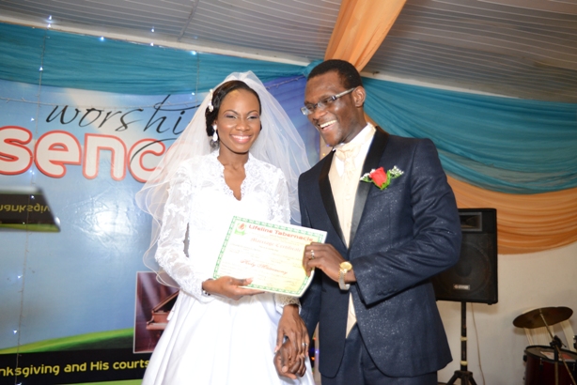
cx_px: 288
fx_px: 497
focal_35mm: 31
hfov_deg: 60.3
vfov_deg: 42.4
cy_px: 192
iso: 1000
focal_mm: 31
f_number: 2.8
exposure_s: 1/100
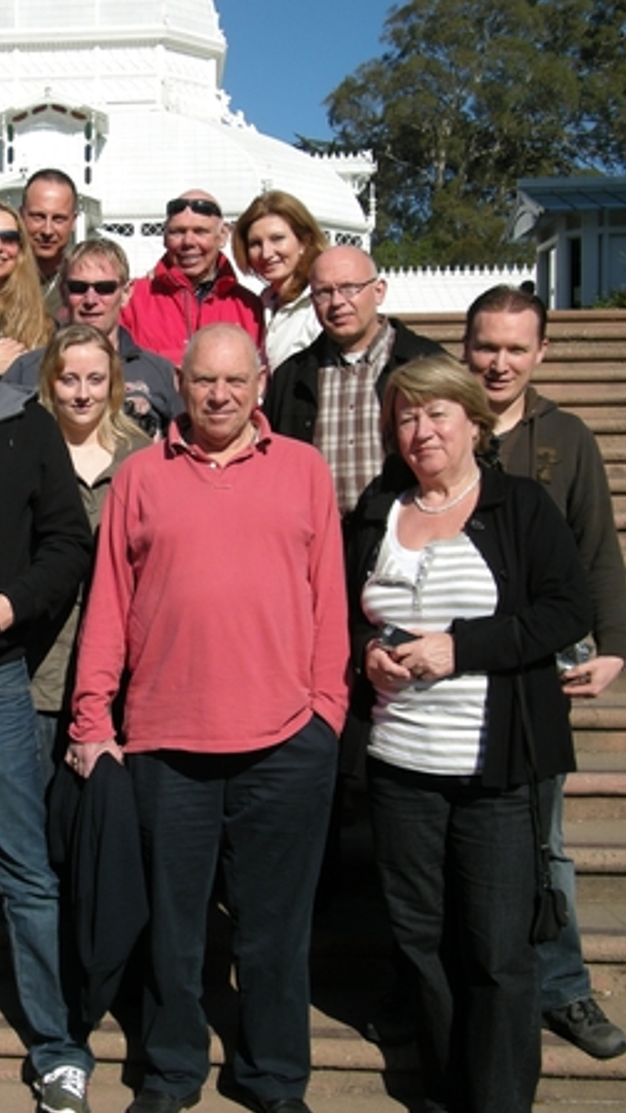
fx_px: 1594
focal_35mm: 54
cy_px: 556
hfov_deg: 21.4
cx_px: -7
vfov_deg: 38.5
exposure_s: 1/185
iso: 64
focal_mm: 7.9
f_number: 8
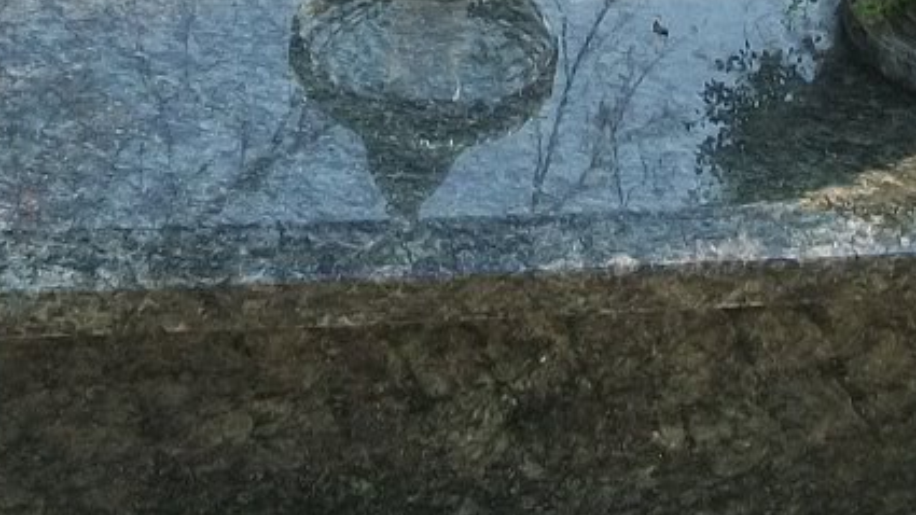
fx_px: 2866
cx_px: 351
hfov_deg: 18.1
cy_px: -502
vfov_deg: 9.6
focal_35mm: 118
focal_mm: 6
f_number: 2.7
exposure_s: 1/100
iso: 80
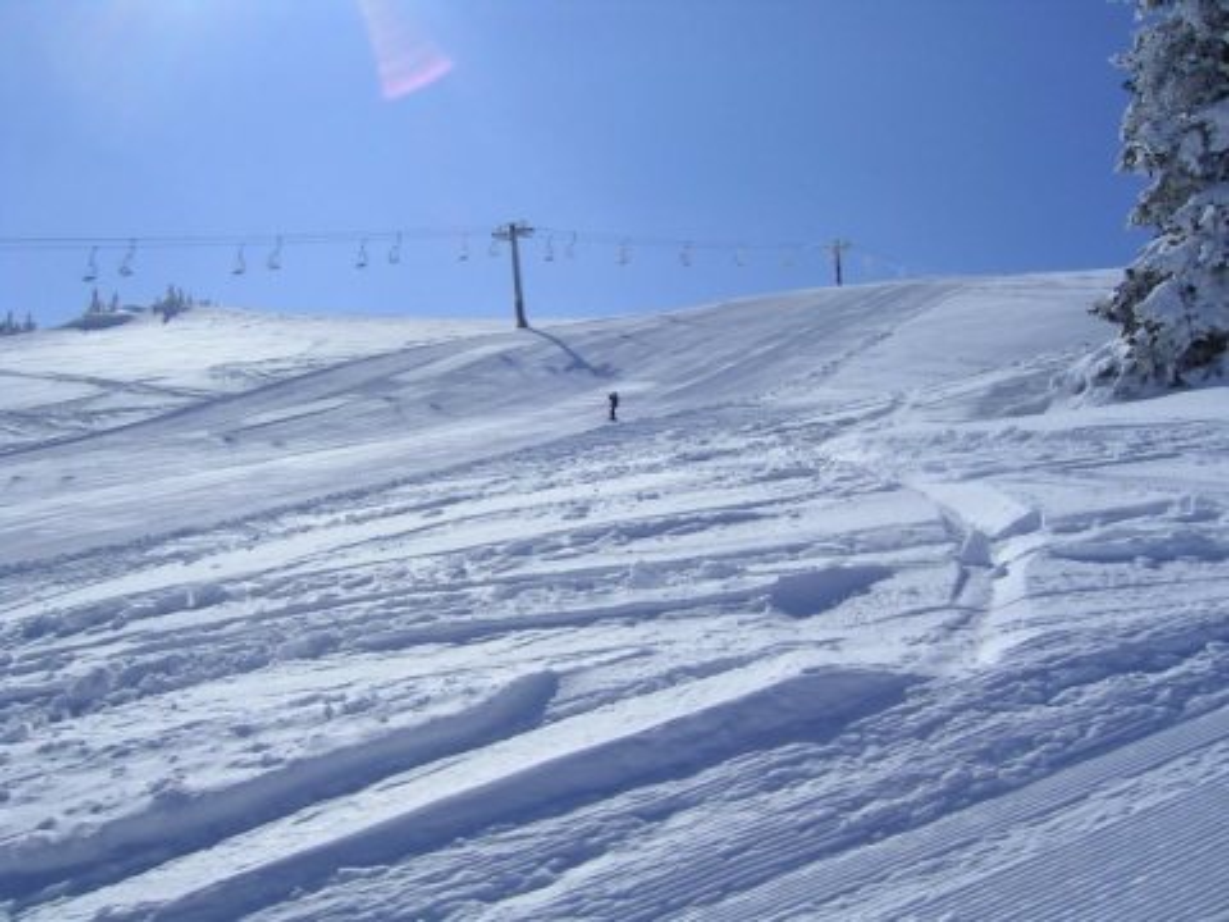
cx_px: 614
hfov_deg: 51.4
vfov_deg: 39.7
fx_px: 1278
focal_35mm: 36
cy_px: 461
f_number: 4.8
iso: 50
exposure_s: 1/1984
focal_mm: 5.6
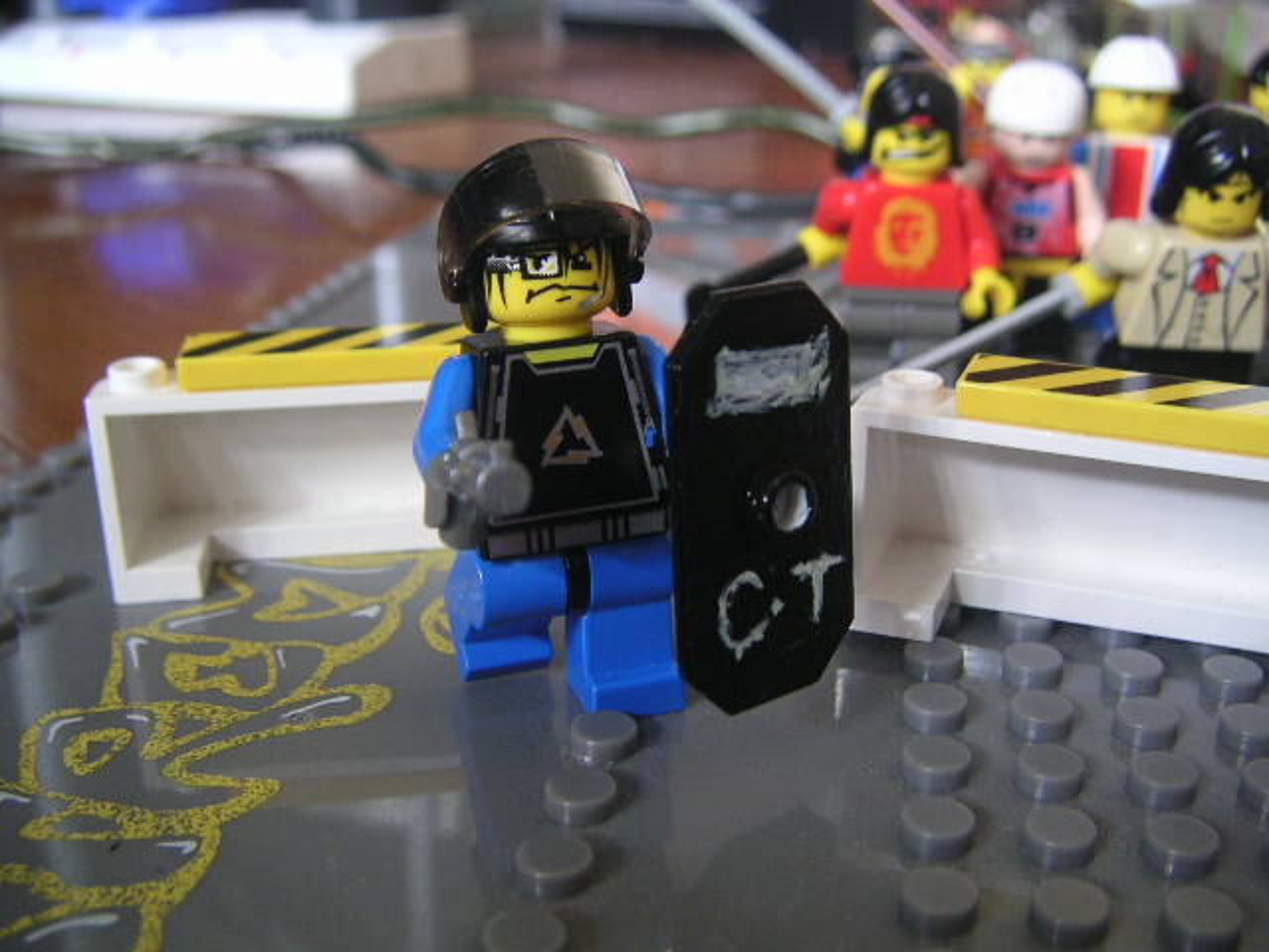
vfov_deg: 37.7
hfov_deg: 49.0
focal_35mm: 38
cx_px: 634
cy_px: 476
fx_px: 1393
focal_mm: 6
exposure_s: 1/3
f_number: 2.8
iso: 100
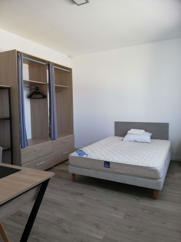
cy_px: 121
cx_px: 90
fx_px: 181
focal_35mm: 26
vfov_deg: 67.3
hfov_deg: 53.1
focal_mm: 3.81
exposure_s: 1/50
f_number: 2.2
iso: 160
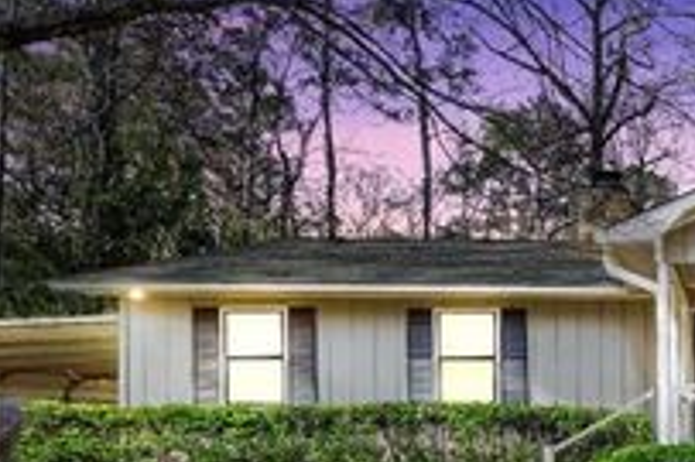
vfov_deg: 33.3
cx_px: 794
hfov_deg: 40.1
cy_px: 447
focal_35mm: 37
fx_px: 714
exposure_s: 1/80
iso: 100
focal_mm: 10
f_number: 5.6
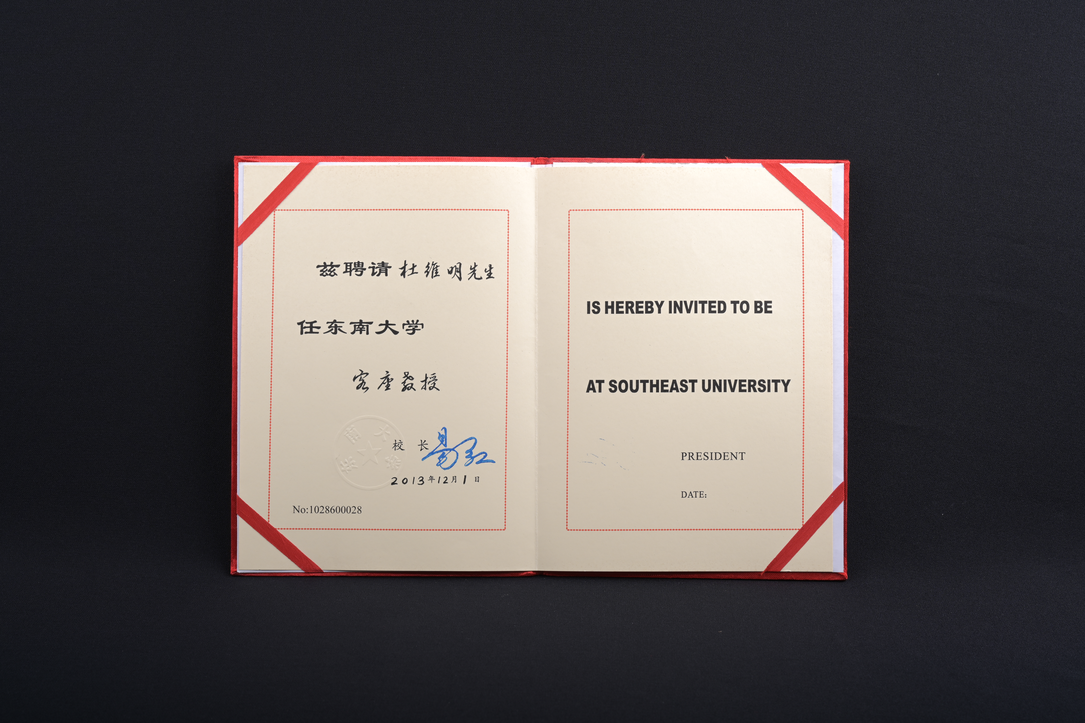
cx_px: 542
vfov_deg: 27.0
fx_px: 1507
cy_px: 362
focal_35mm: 50
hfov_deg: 39.6
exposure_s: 1/200
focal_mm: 50
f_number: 10
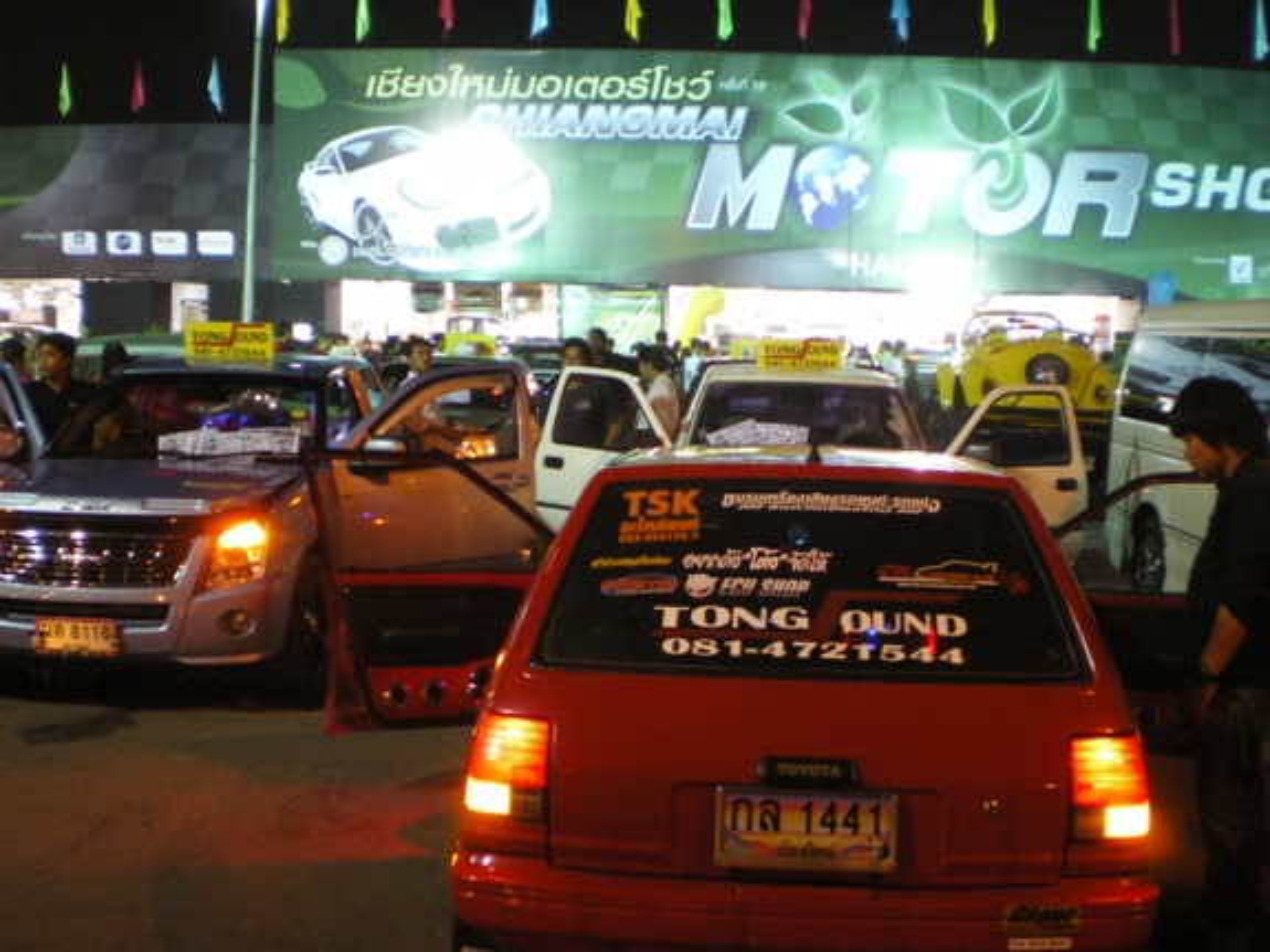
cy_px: 476
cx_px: 635
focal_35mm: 38
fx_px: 1394
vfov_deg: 37.7
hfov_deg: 49.0
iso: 400
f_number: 3.1
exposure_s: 1/8
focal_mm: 6.3
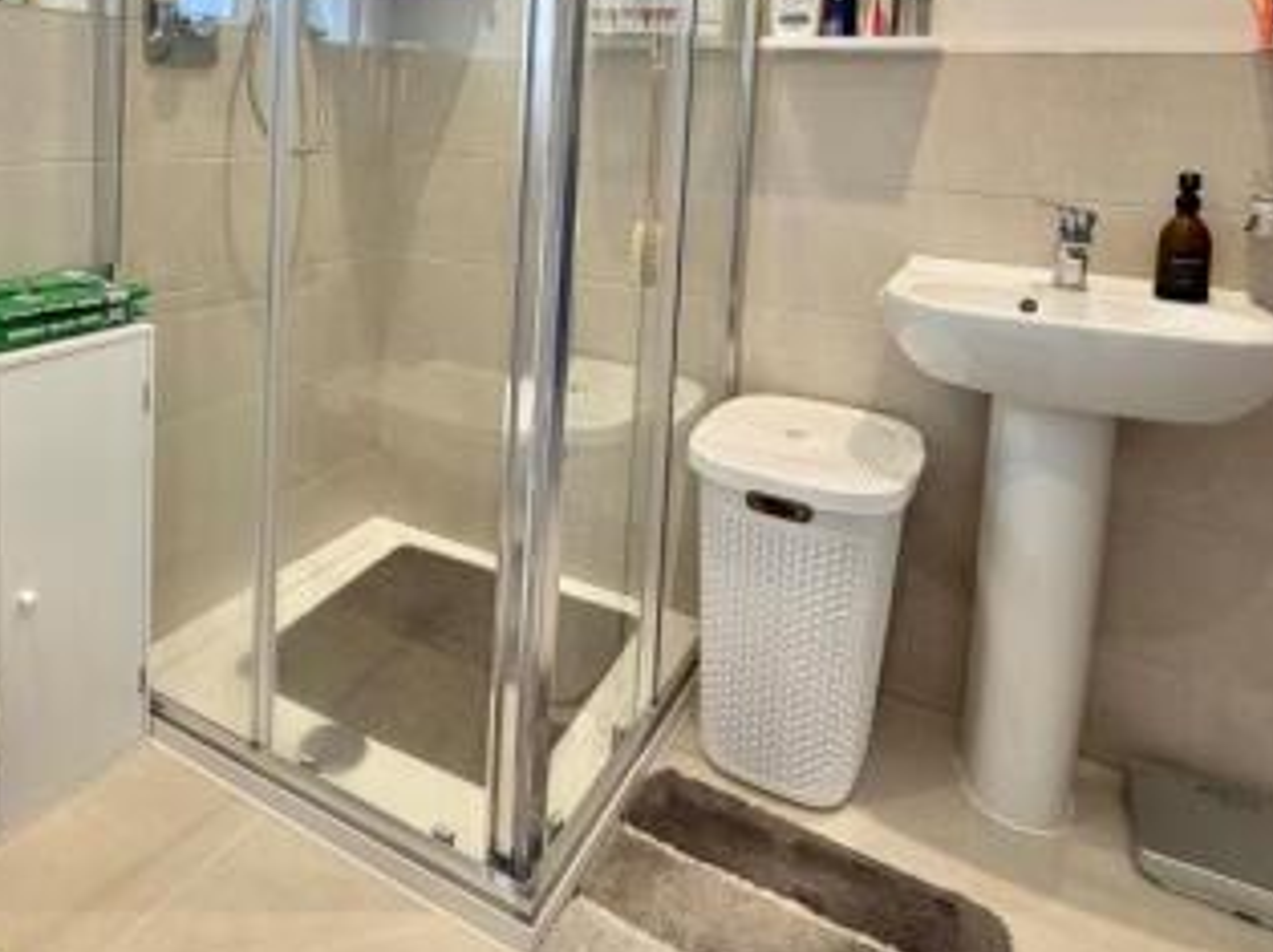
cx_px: 444
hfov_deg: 65.9
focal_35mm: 26
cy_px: 176
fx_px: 955
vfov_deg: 49.6
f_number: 2.2
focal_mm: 2.22
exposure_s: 1/100
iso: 100
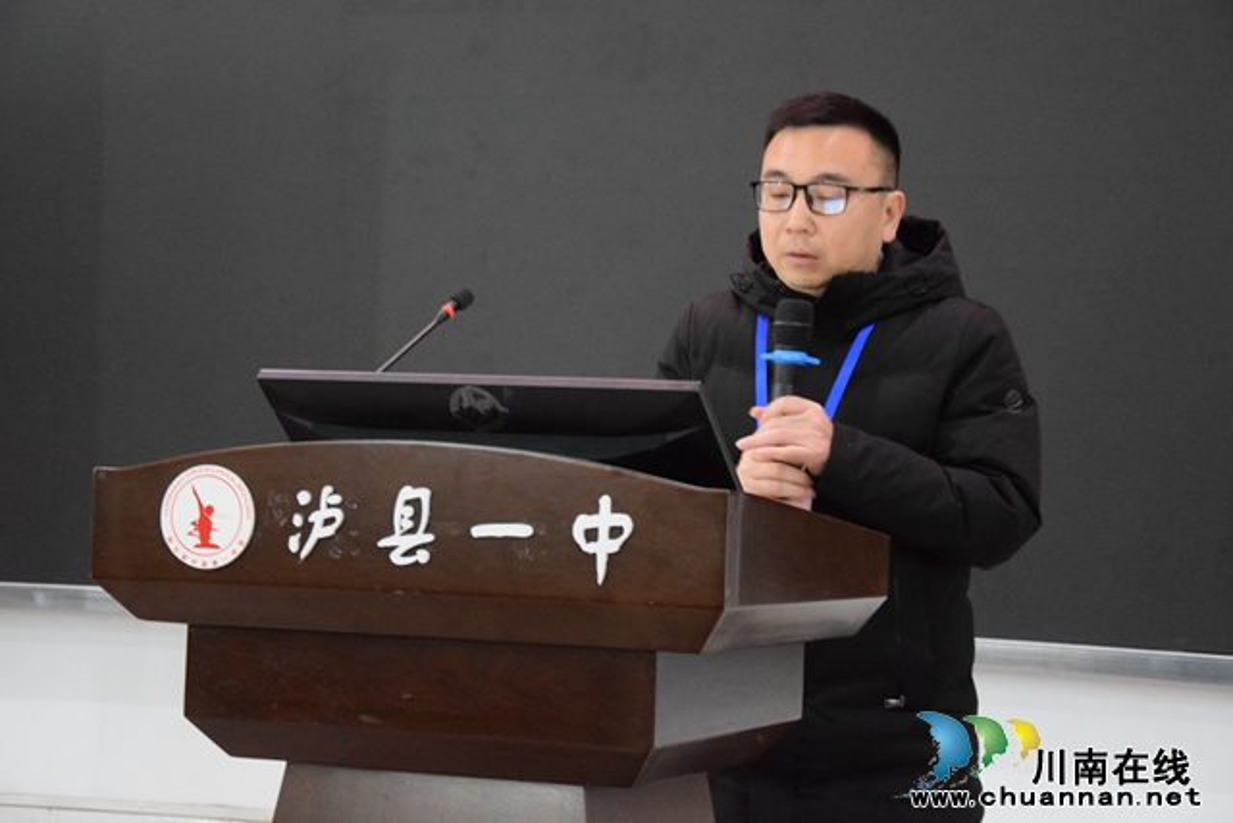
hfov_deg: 26.0
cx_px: 616
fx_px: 2672
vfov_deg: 17.5
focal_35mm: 78
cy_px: 412
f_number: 5
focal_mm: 52
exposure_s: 1/40
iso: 6400
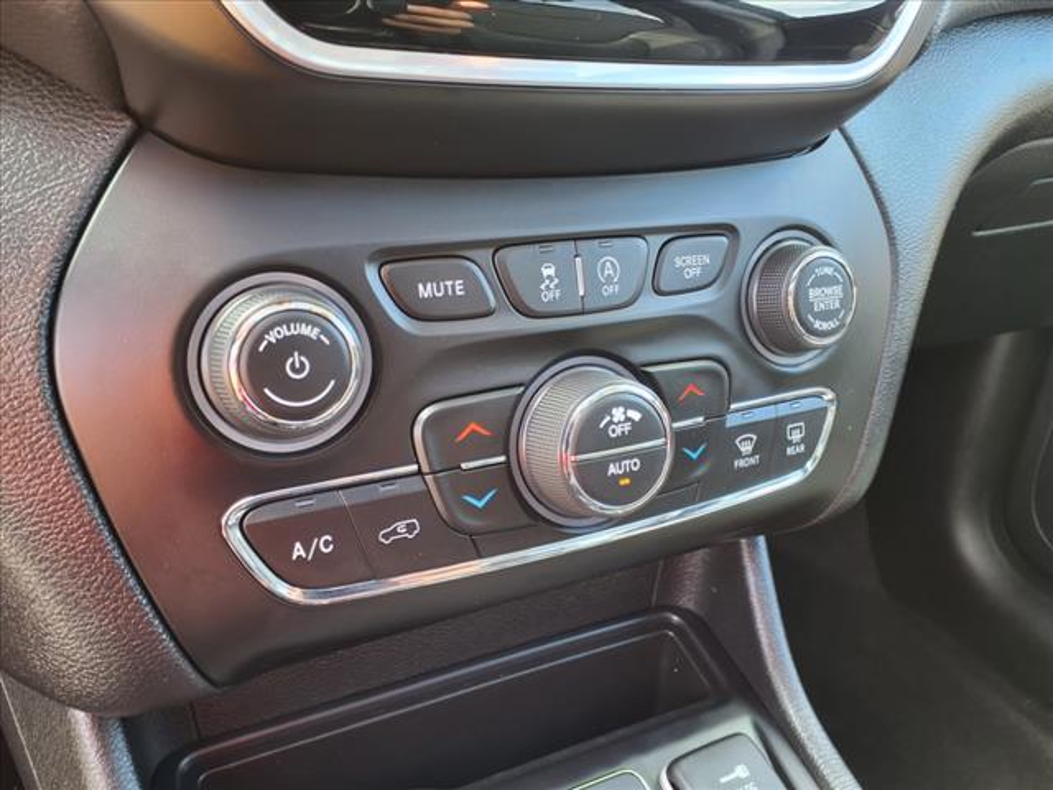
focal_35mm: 27
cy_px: 395
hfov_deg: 65.3
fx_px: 821
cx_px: 526
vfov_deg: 51.4
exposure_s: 1/40
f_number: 1.9
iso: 80
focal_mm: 3.58
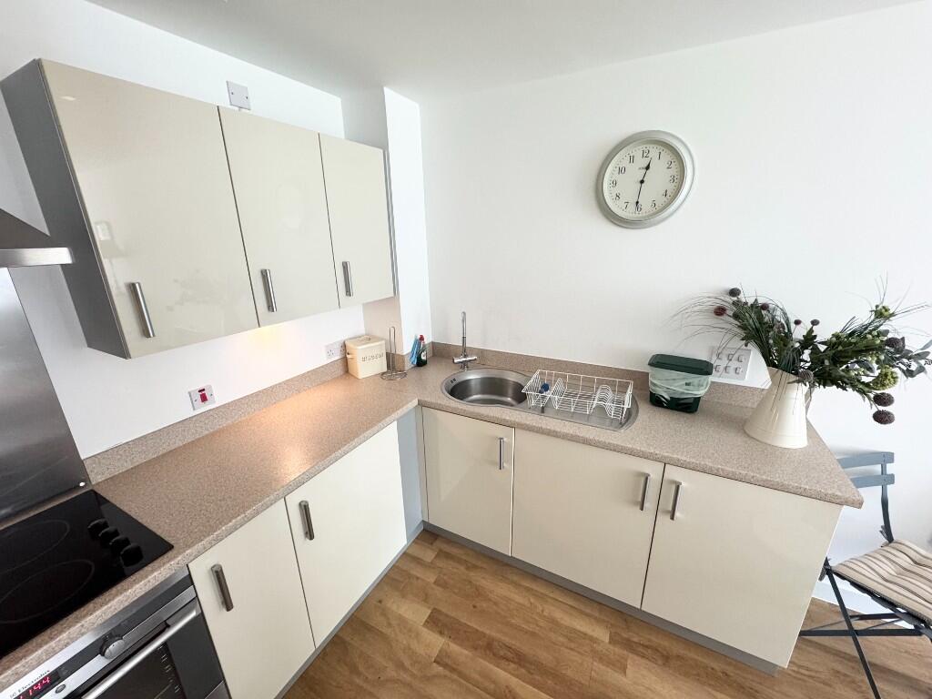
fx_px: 377
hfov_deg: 102.1
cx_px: 466
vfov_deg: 85.7
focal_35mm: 14
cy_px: 350
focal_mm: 2.22
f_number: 2.2
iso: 200
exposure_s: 1/100
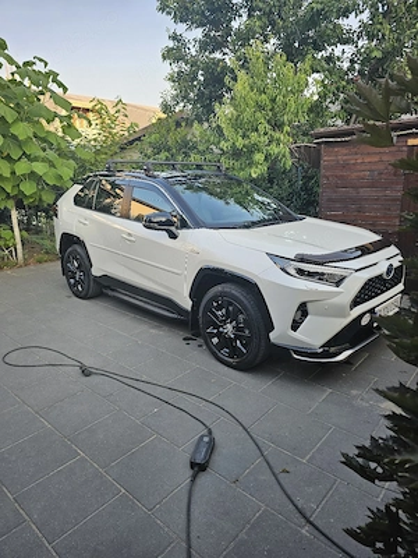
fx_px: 370
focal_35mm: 23
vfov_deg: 73.9
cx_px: 209
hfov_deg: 58.9
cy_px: 279
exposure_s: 1/182
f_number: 1.7
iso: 40
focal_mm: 6.3
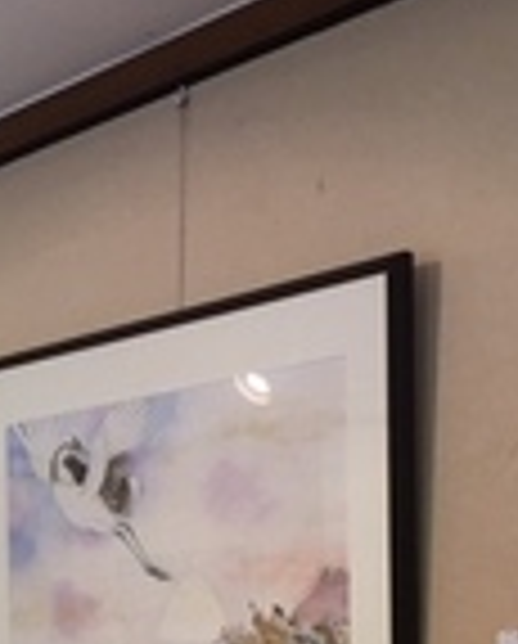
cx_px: 23
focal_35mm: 79
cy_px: 649
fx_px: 1509
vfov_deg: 23.1
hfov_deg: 19.0
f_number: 2.2
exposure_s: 1/30
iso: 40
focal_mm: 4.15
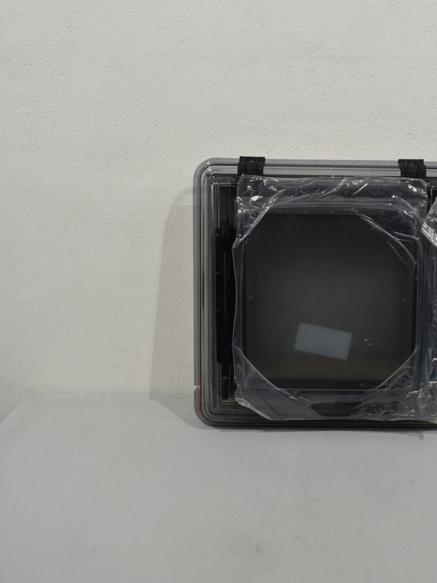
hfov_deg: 32.2
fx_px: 740
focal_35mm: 44
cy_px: 289
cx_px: 334
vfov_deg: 42.9
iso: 400
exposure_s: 1/125
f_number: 5.6
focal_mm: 20
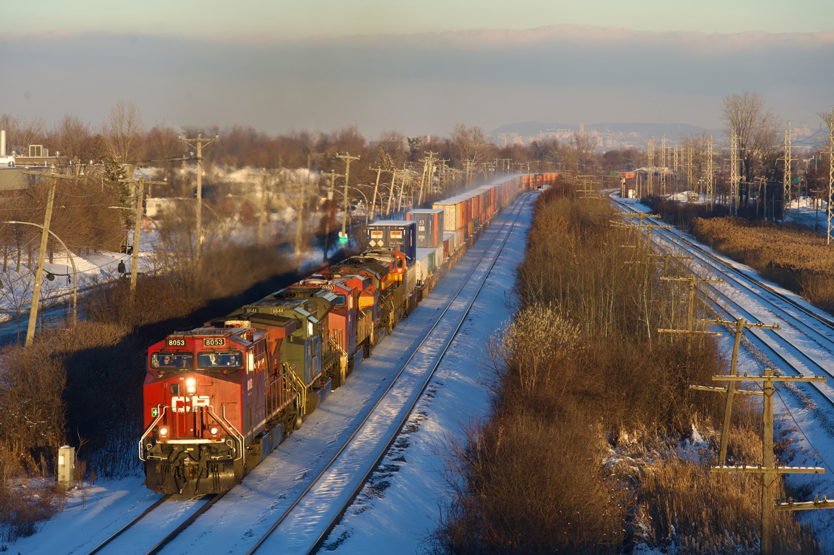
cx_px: 417
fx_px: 3126
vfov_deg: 10.1
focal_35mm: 135
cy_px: 278
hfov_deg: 15.2
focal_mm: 135
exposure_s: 1/800
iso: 500
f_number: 8
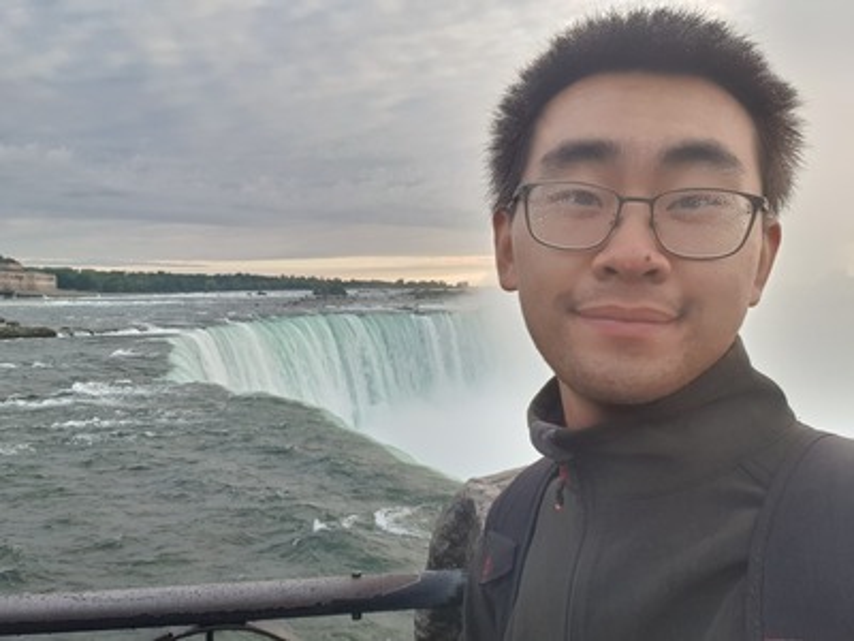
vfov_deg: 45.4
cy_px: 320
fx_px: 765
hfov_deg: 58.4
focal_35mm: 31
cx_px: 427
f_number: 1.7
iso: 100
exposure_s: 1/155
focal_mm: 2.92
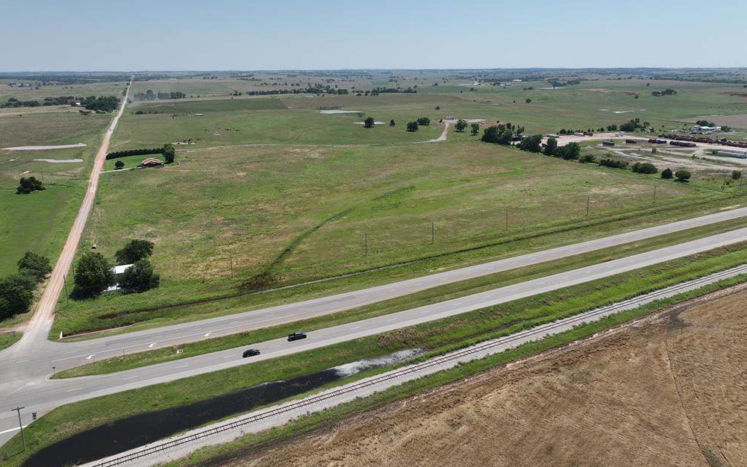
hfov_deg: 70.4
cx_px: 373
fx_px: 529
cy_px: 197
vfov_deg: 47.4
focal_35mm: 26
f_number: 2.8
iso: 100
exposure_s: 1/2000
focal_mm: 12.29
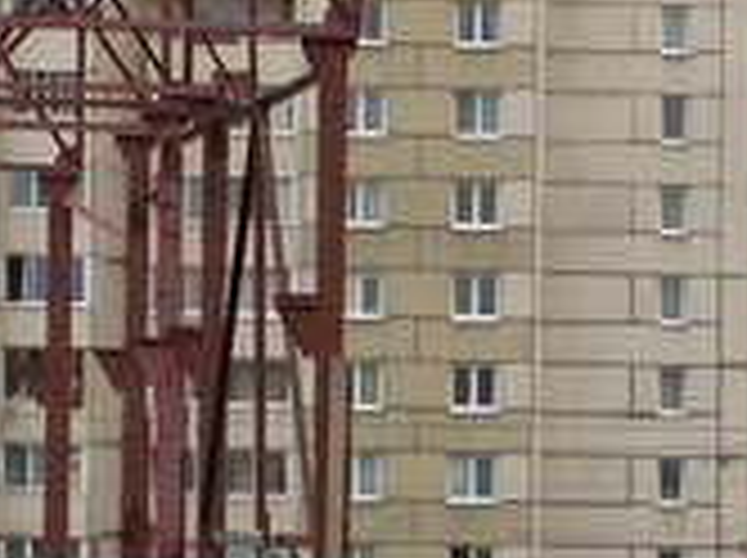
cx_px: -292
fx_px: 8576
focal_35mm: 398
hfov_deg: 5.0
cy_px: 32
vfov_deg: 3.7
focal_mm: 18.9
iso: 50
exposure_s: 1/250
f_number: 4.9
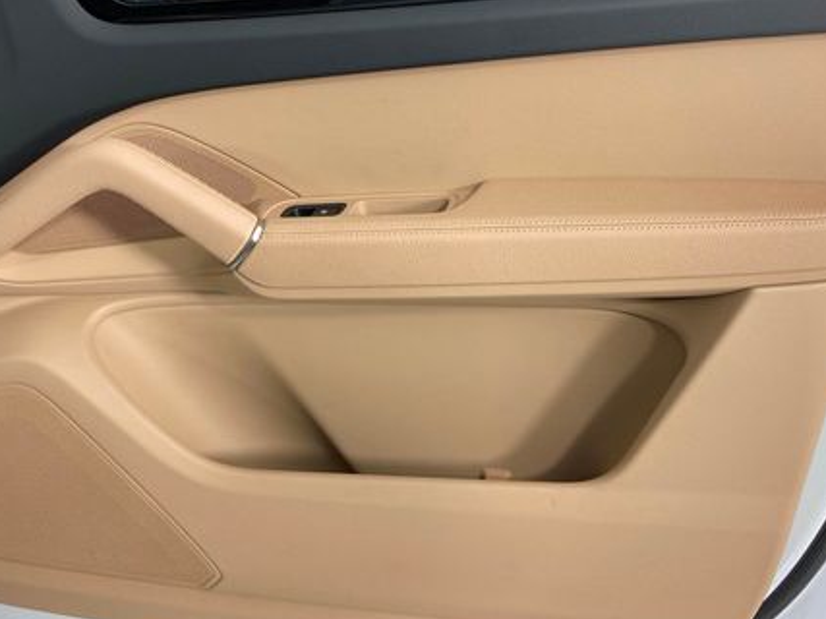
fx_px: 1002
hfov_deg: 44.8
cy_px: 232
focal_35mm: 42
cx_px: 422
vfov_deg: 34.2
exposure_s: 1/120
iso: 40
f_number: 1.8
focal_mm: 3.99
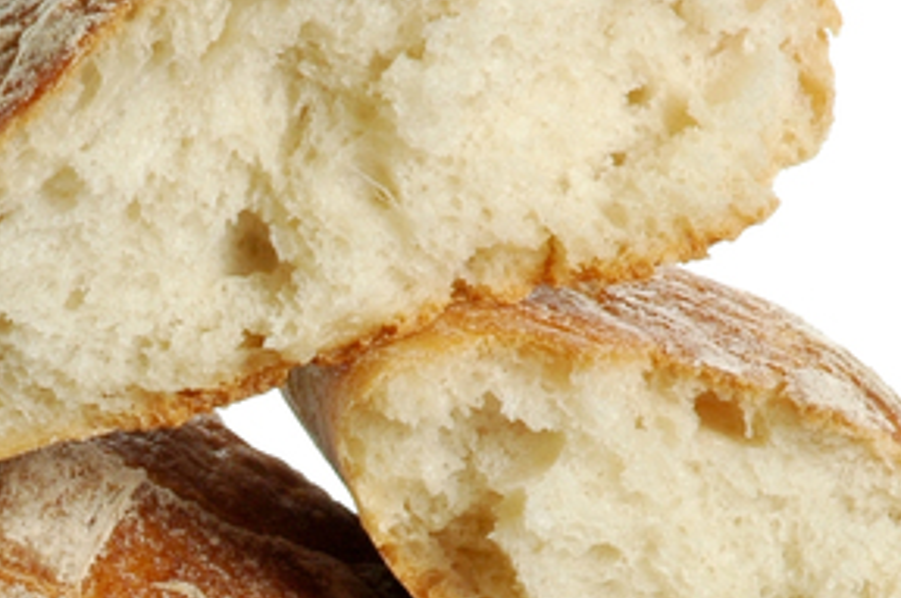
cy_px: 853
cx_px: 125
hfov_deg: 6.1
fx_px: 8464
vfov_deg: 4.0
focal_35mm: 339
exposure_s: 1/60
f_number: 22
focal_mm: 65
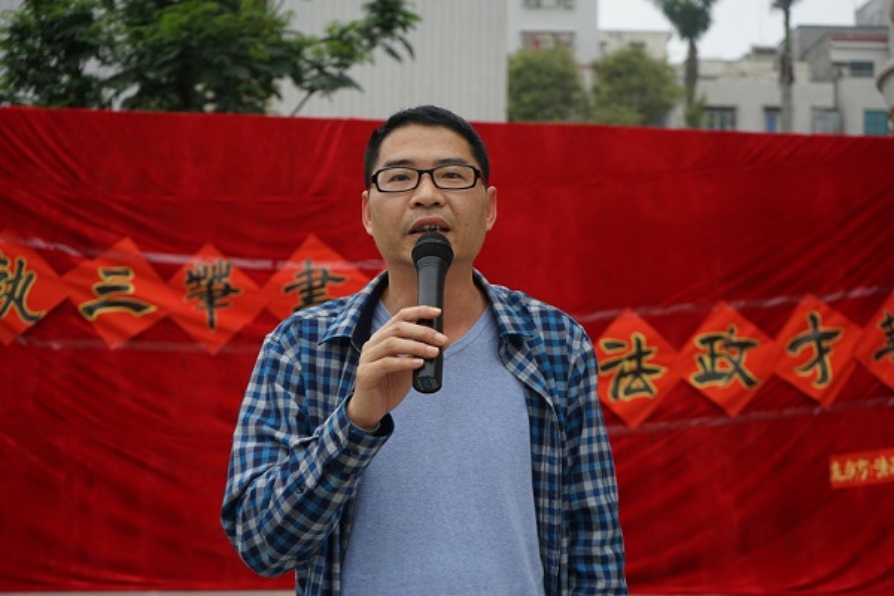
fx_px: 1341
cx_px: 447
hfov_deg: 36.9
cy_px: 298
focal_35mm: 54
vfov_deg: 25.1
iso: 100
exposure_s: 1/200
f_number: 5.6
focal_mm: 54
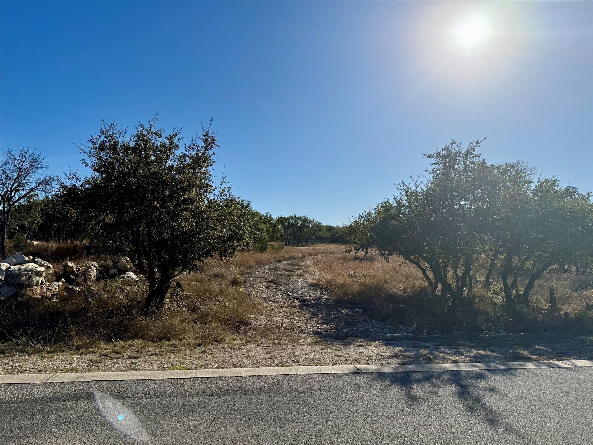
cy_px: 222
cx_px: 296
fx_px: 411
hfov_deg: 71.6
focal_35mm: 24
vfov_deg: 56.8
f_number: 1.78
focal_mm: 6.76
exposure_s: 1/11905
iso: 100
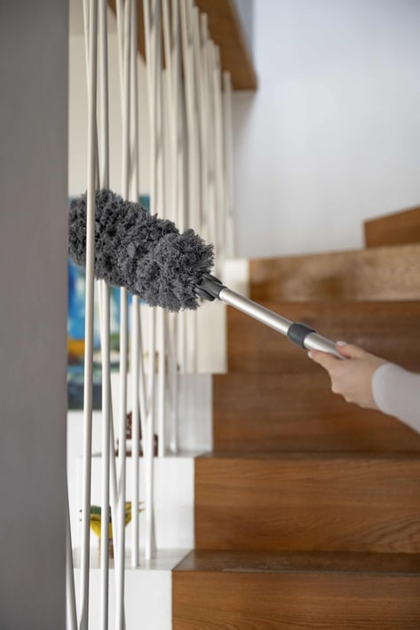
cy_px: 315
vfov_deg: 35.1
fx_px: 998
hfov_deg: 23.8
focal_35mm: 57
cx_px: 210
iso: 800
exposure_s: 1/60
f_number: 2.8
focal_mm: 57
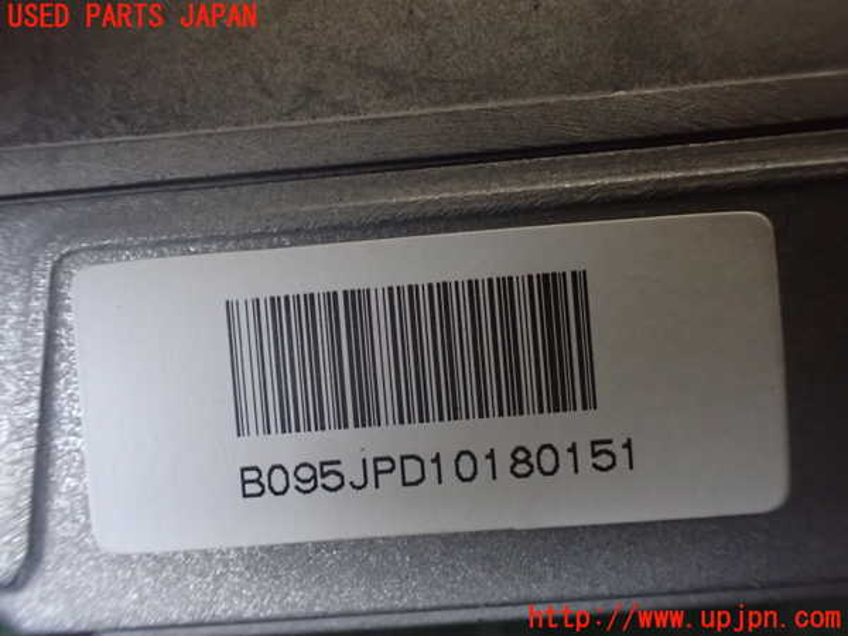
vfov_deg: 46.8
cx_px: 424
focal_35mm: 30
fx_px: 735
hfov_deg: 60.0
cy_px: 318
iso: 1250
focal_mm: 5.4
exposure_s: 1/30
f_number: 2.3
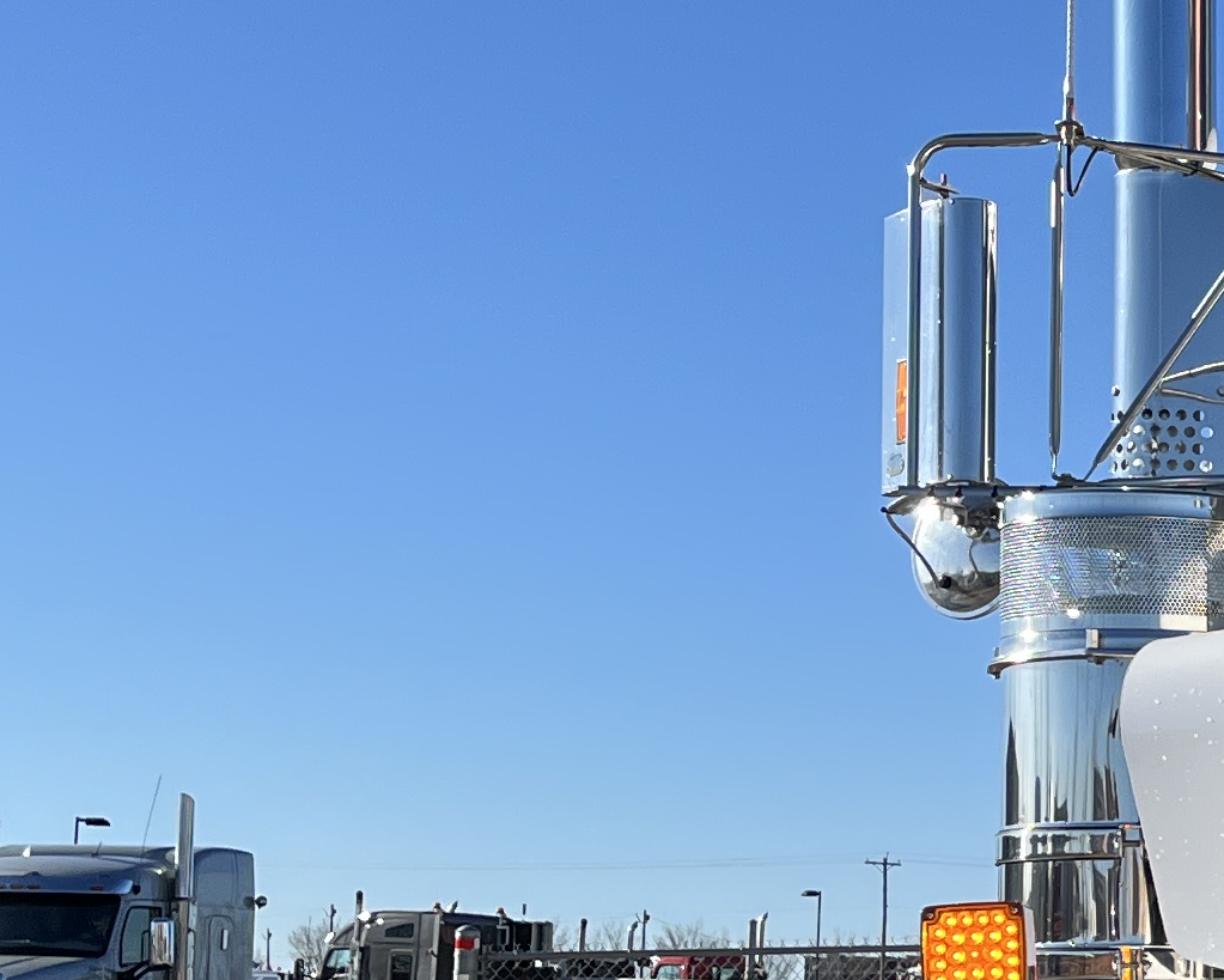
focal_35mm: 100
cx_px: 1815
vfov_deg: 15.3
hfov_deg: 17.3
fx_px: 3624
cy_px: 763
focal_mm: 5.1
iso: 50
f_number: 1.6
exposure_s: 1/2688
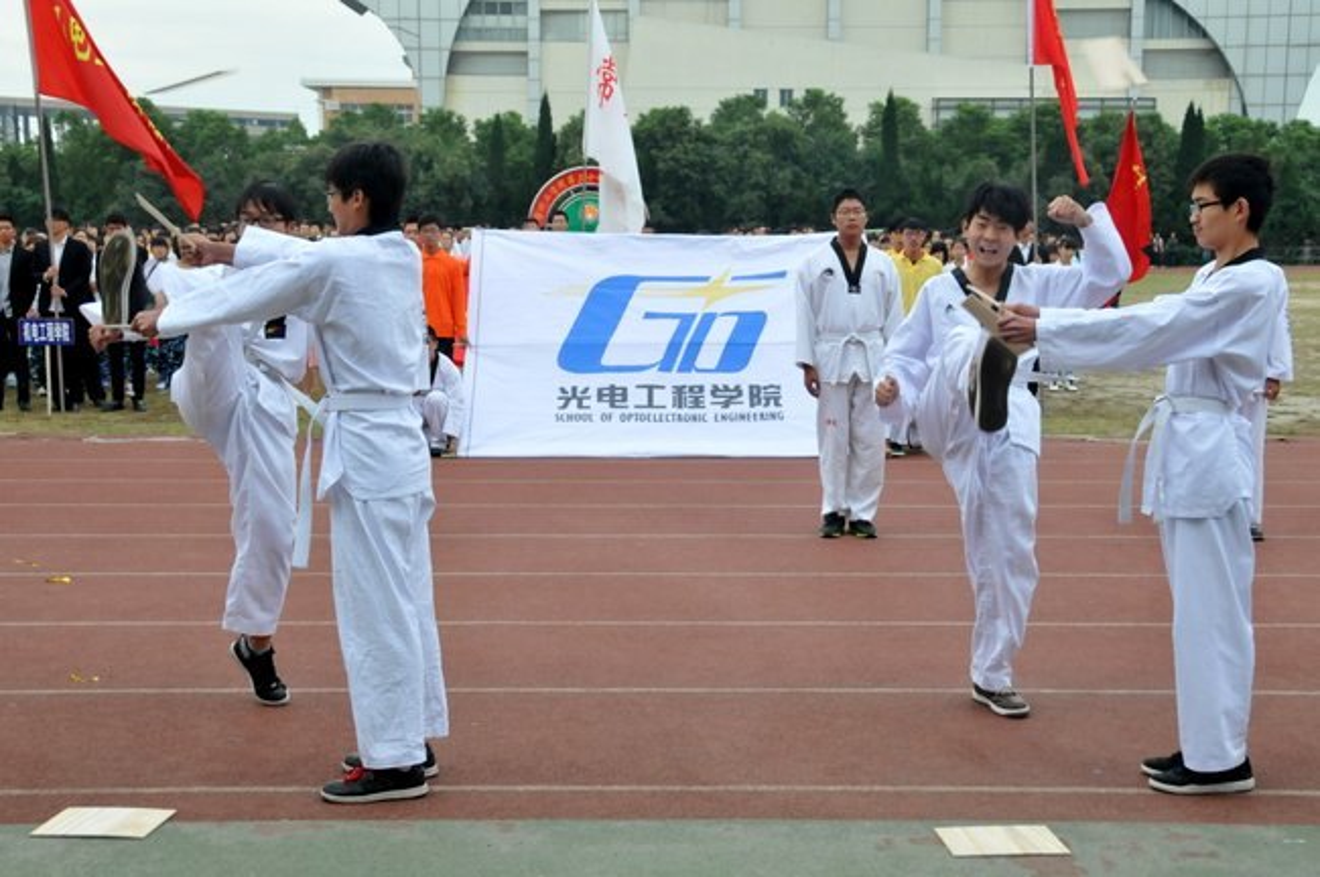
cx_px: 660
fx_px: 1758
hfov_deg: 41.2
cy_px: 438
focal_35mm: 48
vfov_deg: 28.0
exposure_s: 1/250
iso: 1000
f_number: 7.1
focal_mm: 32
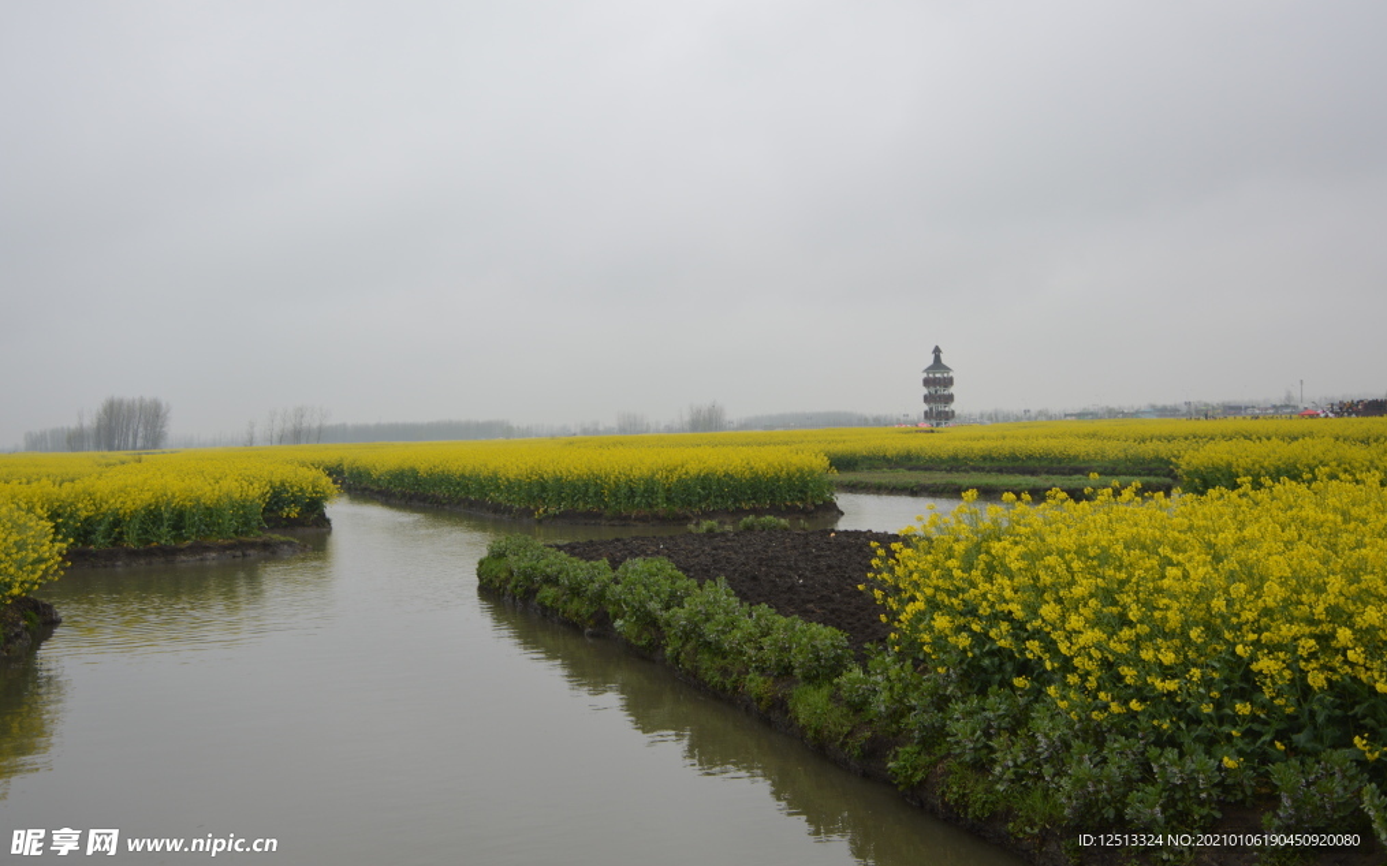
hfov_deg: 52.8
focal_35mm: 37
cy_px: 402
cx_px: 689
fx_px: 1398
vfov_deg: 34.4
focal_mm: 24
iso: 100
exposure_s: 1/200
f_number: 5
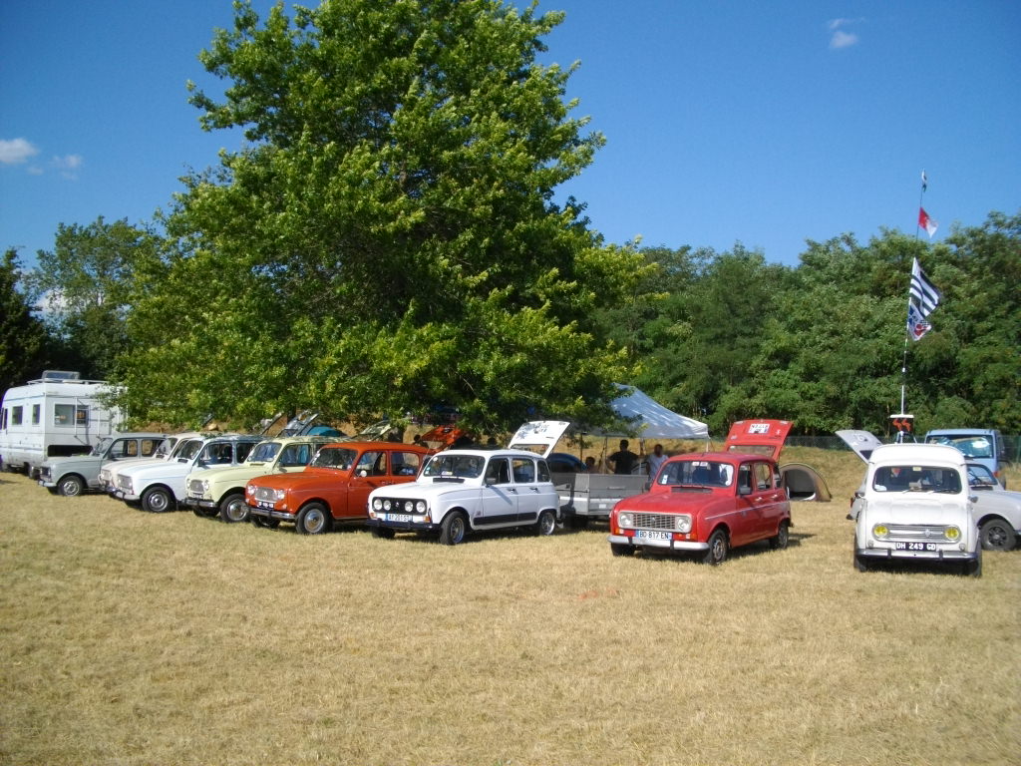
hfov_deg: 58.4
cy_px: 383
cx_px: 510
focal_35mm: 31
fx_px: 914
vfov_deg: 45.4
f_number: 8.8
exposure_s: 1/200
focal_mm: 5.7
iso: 100
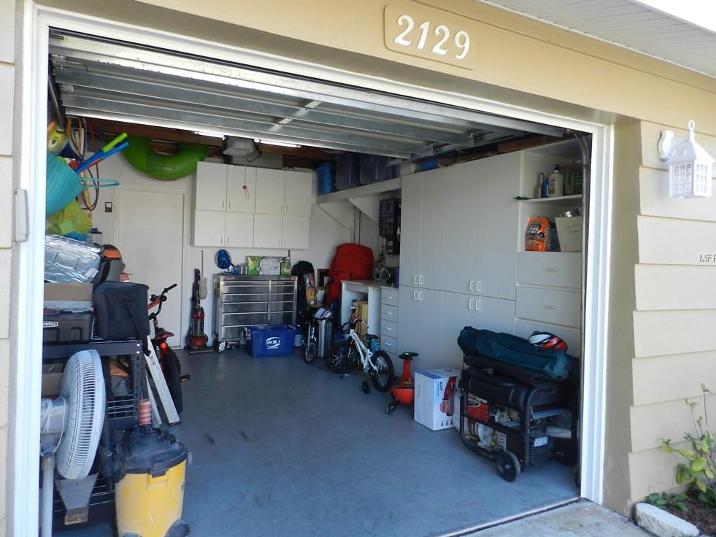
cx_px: 369
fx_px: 496
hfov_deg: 71.6
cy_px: 258
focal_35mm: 24
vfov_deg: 56.8
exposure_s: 1/100
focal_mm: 4
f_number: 3.4
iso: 160
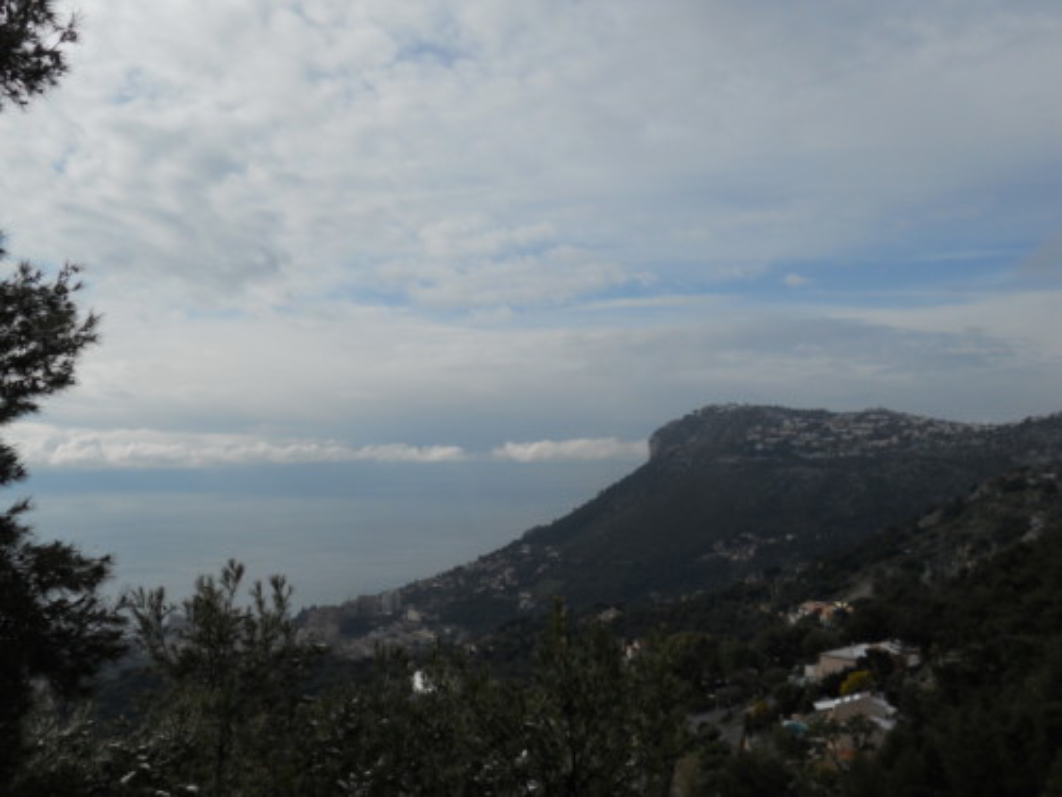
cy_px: 398
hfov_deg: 49.0
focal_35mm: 38
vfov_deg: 37.7
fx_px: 1166
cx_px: 531
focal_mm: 6.9
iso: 80
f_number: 9.8
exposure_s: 1/320
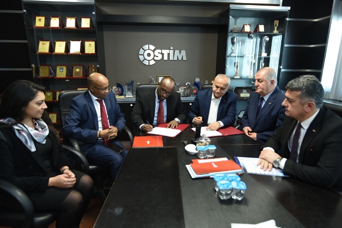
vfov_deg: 57.2
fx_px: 209
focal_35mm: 22
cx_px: 171
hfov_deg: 78.6
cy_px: 114
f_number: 2.8
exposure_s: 1/125
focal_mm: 22
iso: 800
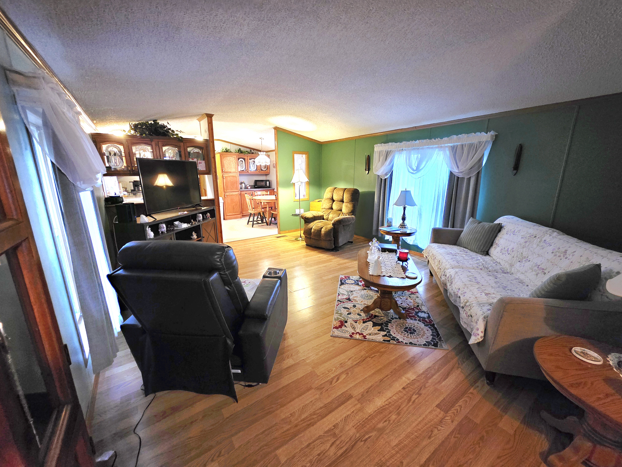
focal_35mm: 13
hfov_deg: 106.2
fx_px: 234
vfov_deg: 89.9
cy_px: 234
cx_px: 311
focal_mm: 2.2
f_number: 1.9
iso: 800
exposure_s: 1/60.2
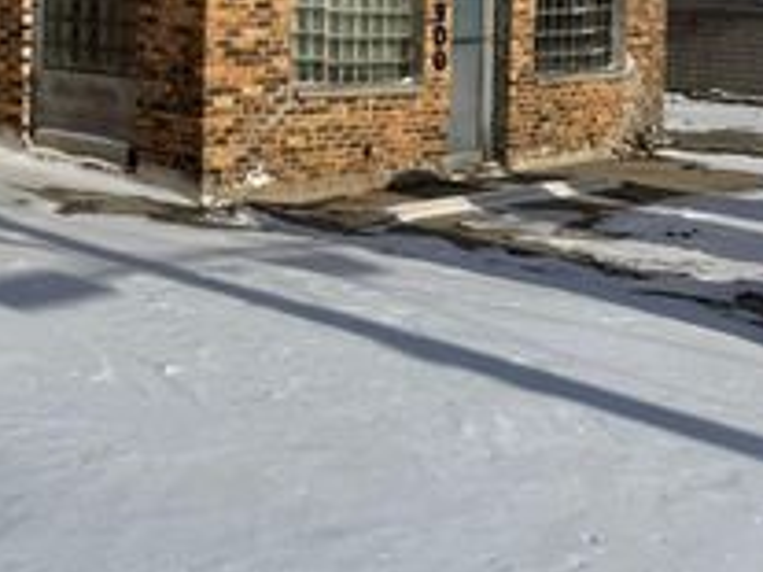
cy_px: -83
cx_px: -151
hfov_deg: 28.8
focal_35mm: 58
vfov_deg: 23.4
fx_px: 1278
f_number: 1.78
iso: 80
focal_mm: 6.76
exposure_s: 1/10417
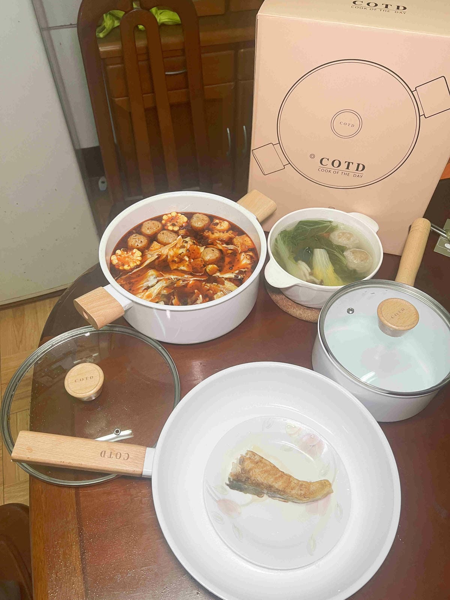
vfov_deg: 67.3
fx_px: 451
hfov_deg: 53.1
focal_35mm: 26
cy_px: 300
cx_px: 225
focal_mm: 5.7
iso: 100
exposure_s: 1/60
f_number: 1.5
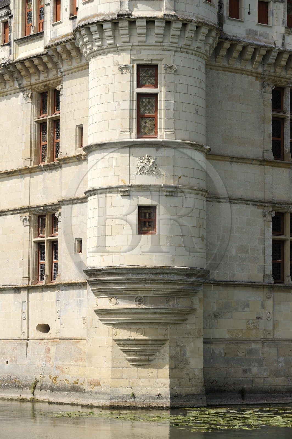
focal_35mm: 110
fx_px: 1341
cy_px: 220
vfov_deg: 18.6
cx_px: 146
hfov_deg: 12.4
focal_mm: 110
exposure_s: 1/400
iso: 200
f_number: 9
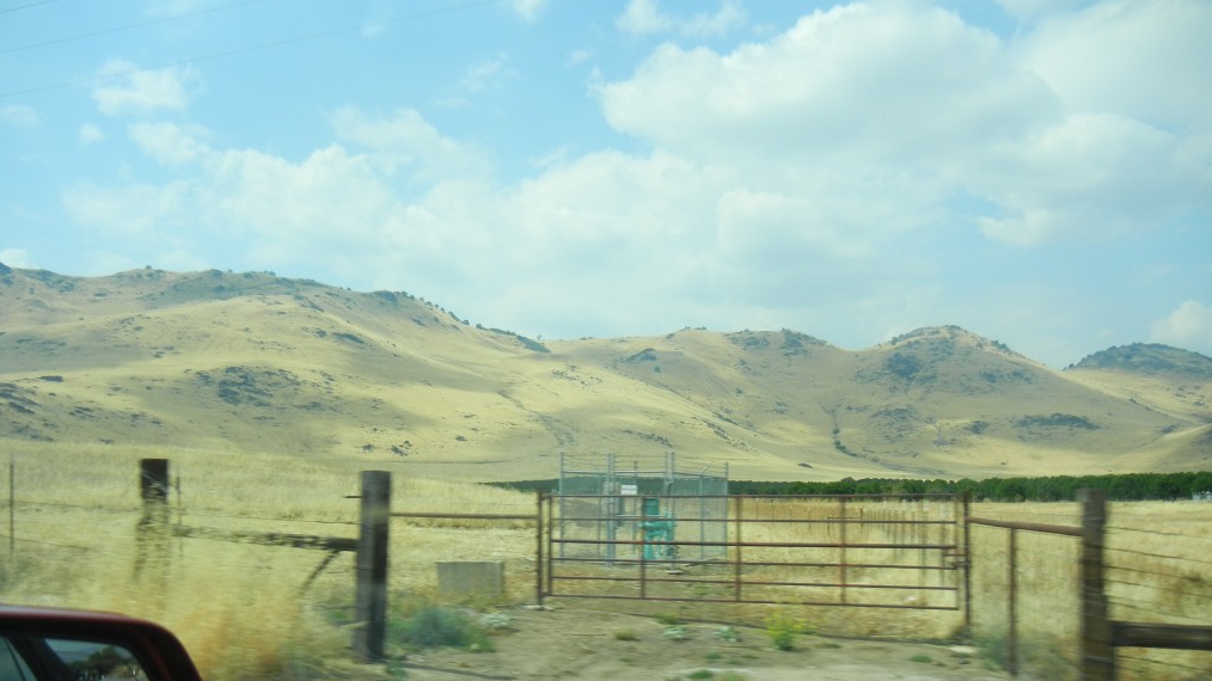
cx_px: 608
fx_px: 1060
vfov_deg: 35.4
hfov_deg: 59.5
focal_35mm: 33
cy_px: 441
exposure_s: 1/394
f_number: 7
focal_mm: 5.4
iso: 160
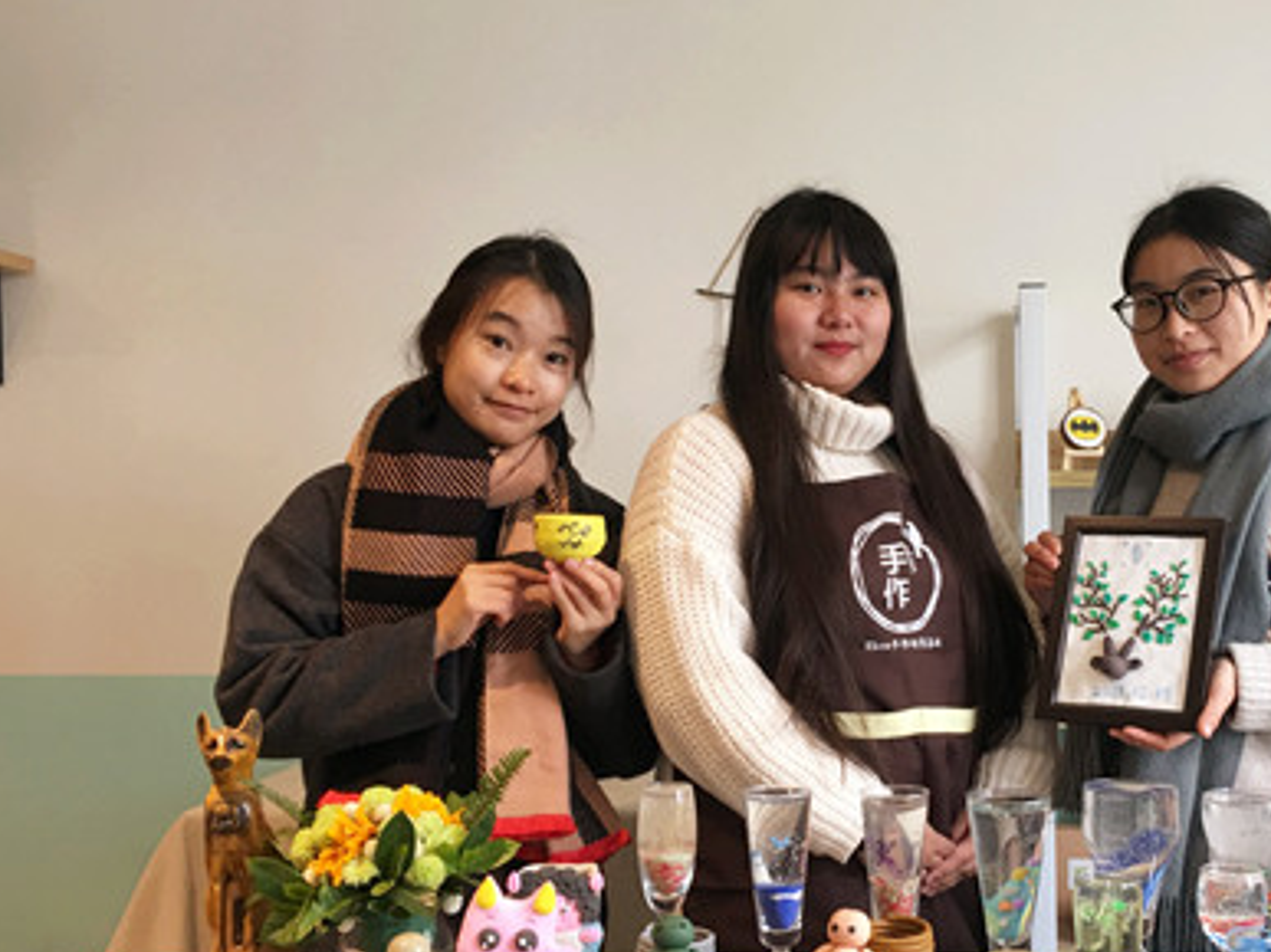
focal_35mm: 45
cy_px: 525
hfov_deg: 41.4
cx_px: 880
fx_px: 1652
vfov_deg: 32.1
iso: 32
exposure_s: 1/17
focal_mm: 4.15
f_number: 2.2
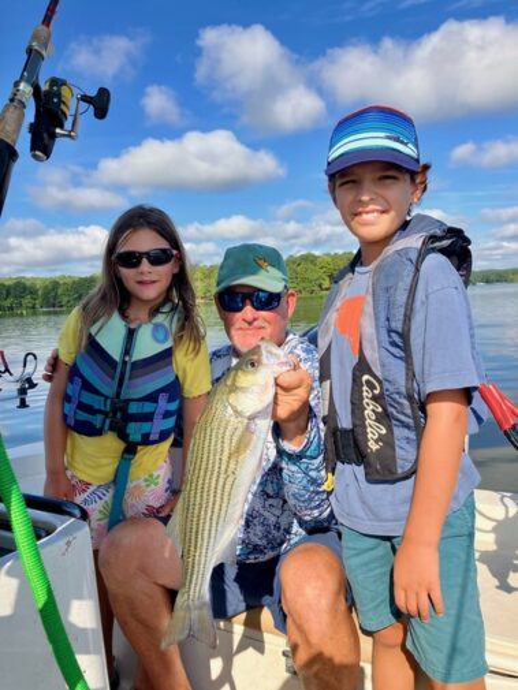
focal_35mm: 28
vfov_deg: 63.4
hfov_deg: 49.8
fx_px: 558
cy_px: 345
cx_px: 259
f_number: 1.8
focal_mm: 3.99
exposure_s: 1/1312
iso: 32
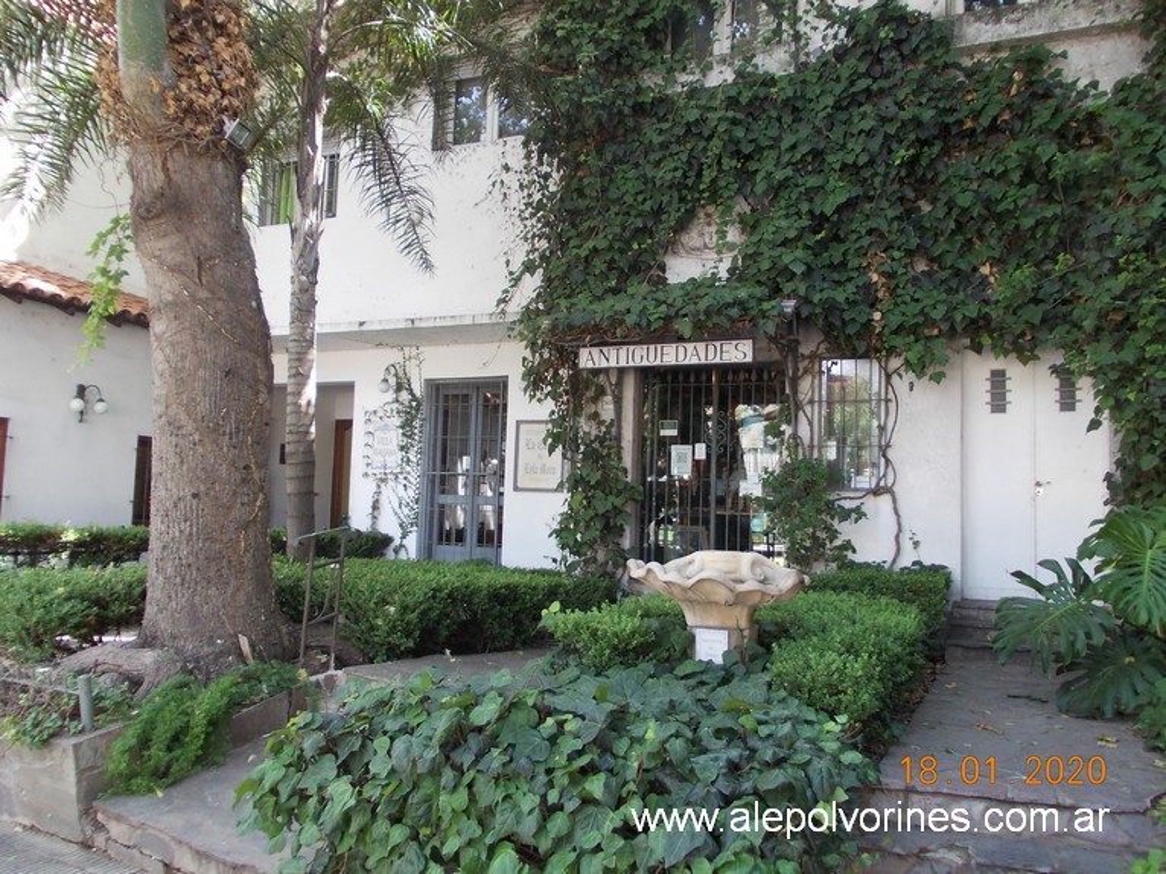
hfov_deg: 63.5
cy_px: 437
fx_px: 943
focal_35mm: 28
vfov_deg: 49.7
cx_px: 583
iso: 80
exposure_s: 1/30
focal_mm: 4
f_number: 2.7
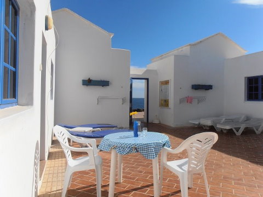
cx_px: 132
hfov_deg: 71.6
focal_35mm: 24
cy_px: 98
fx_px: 182
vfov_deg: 56.8
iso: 80
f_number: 7.9
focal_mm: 4.2
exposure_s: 1/640
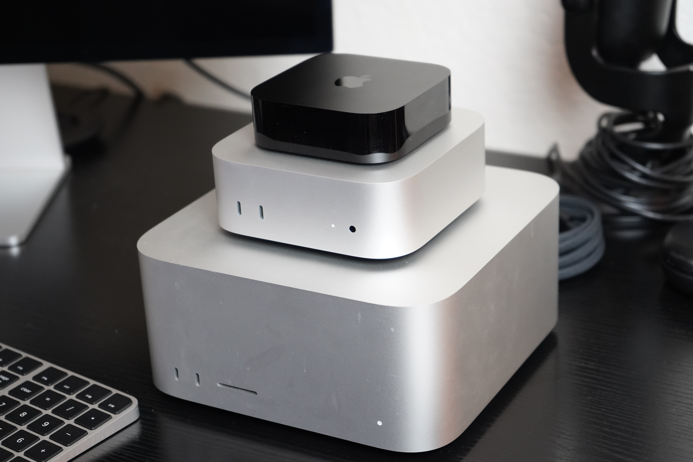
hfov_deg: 28.8
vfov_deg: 19.5
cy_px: 231
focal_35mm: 70
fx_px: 1347
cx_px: 346
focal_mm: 70
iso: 3200
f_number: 5.6
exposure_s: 1/60
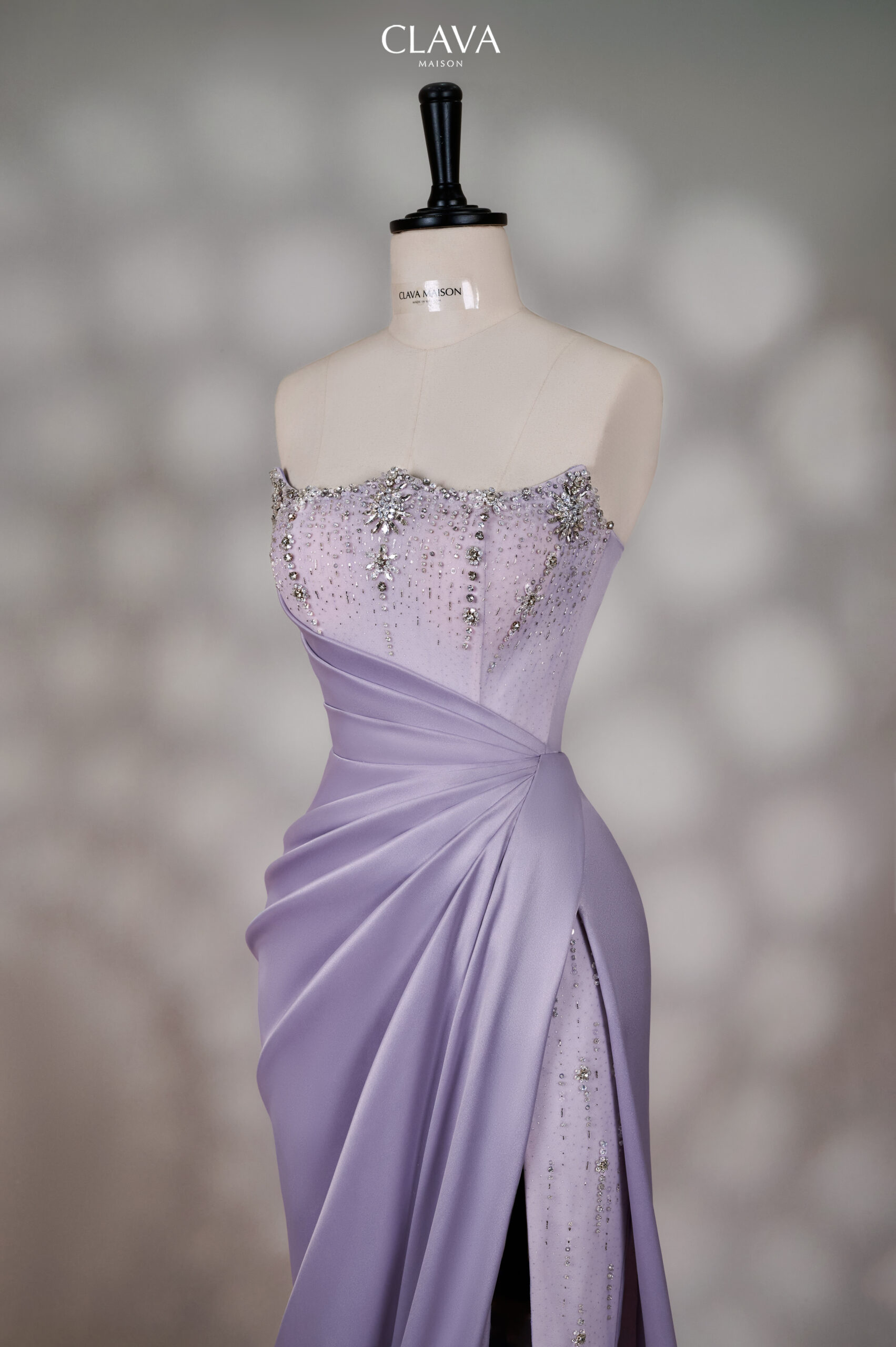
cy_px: 674
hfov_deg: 27.0
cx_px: 448
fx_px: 1869
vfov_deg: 39.6
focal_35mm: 50
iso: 1000
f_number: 7.1
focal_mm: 50
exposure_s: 1/200
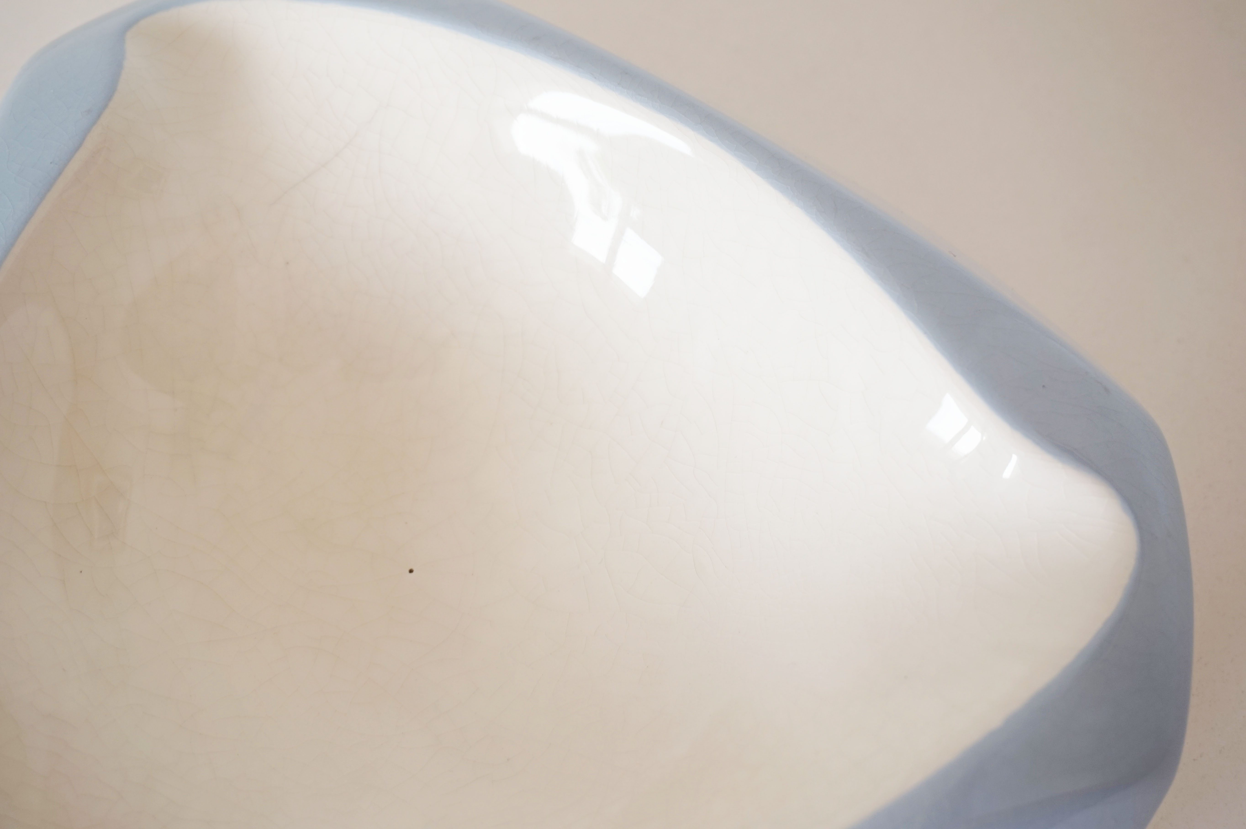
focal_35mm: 48
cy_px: 414
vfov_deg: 28.0
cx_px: 623
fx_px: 1660
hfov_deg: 41.1
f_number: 5
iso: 125
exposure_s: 1/60
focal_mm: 32
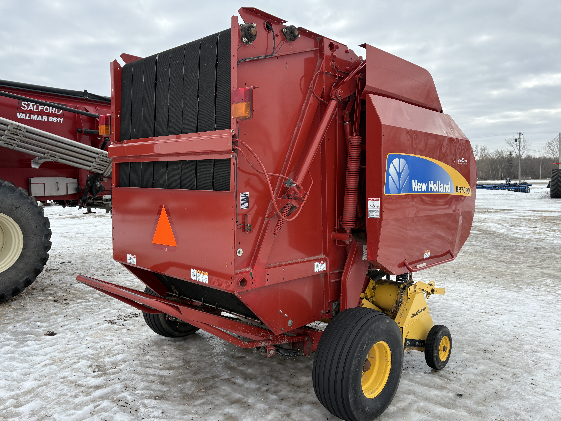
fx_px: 438
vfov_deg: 51.4
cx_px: 286
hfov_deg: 65.3
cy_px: 211
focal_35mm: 27
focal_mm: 5.96
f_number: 1.6
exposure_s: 1/1311
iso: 50
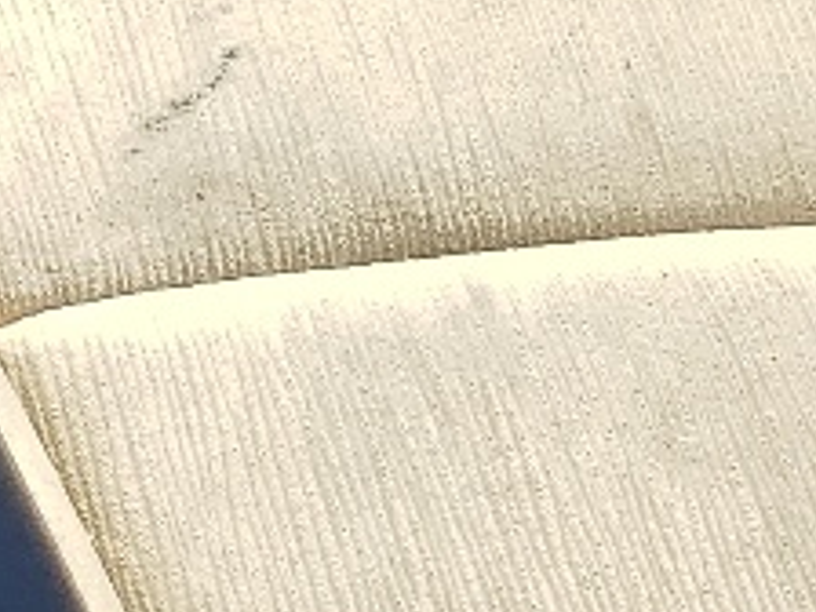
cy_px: -594
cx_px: -1027
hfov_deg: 9.6
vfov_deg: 7.7
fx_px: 4385
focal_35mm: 186
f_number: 1.5
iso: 50
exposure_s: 1/1111
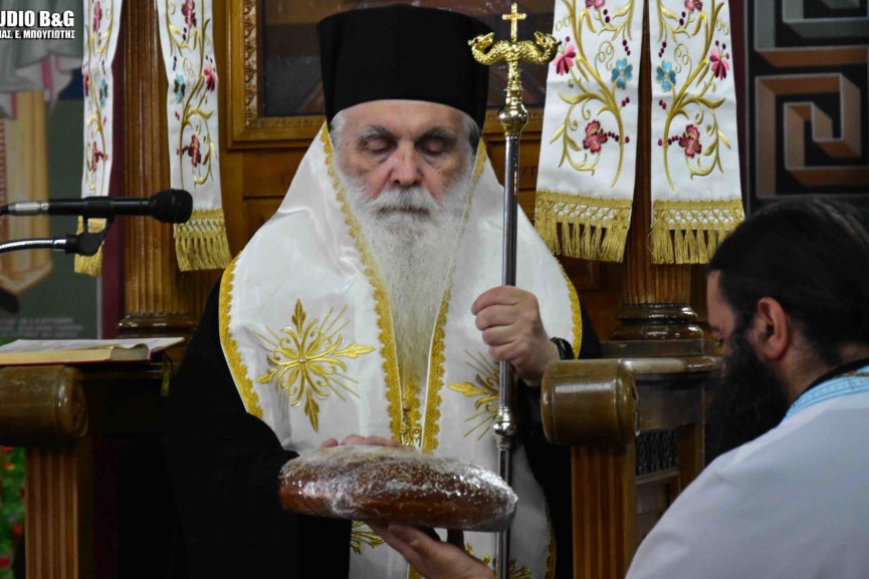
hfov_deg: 14.4
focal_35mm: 142
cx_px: 416
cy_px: 272
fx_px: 3428
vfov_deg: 9.7
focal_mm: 80
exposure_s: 1/125
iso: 5000
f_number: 5.3
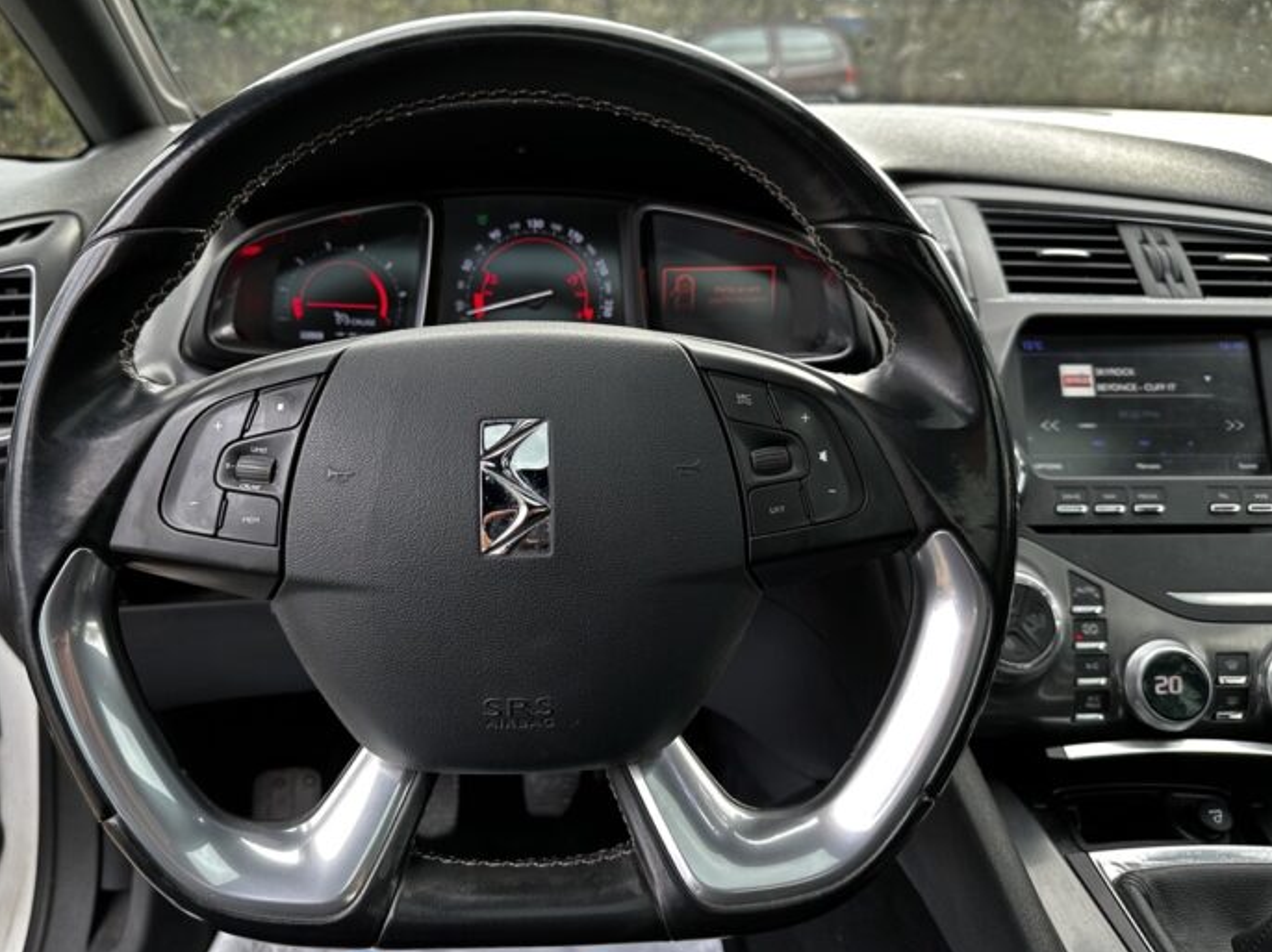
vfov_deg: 49.6
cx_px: 549
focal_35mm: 28
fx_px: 1029
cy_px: 430
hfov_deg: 63.2
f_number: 1.78
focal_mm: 6.86
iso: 100
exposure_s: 1/121
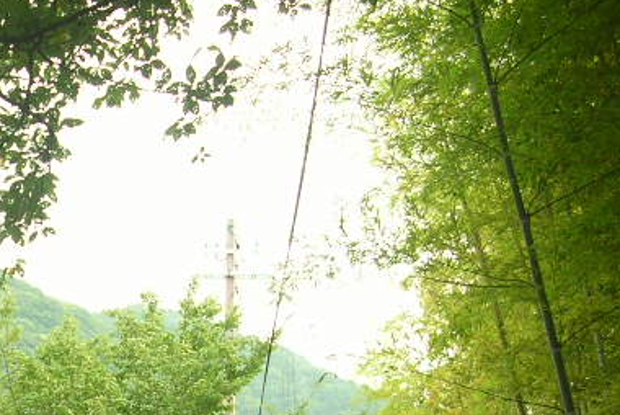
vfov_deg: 13.7
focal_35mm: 98
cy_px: 474
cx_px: -28
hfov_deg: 20.0
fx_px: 1689
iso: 50
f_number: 2.8
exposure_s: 1/56.6
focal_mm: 5.8
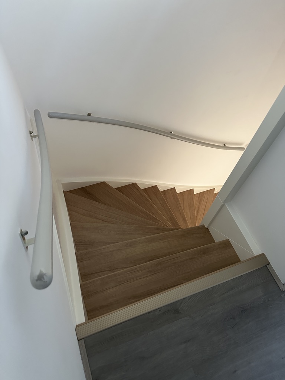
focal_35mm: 24
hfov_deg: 56.8
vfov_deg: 71.6
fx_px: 263
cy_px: 190
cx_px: 142
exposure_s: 1/60
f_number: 1.78
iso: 640
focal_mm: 6.86
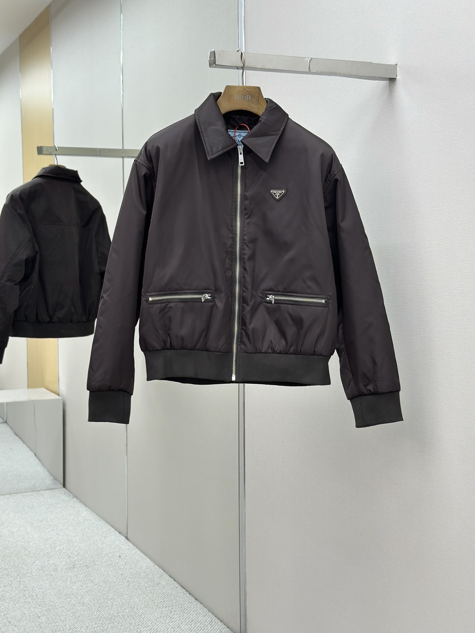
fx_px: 878
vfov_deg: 39.7
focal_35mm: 48
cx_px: 238
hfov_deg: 30.3
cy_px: 316
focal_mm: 6.86
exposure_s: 1/203
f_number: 1.78
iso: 80
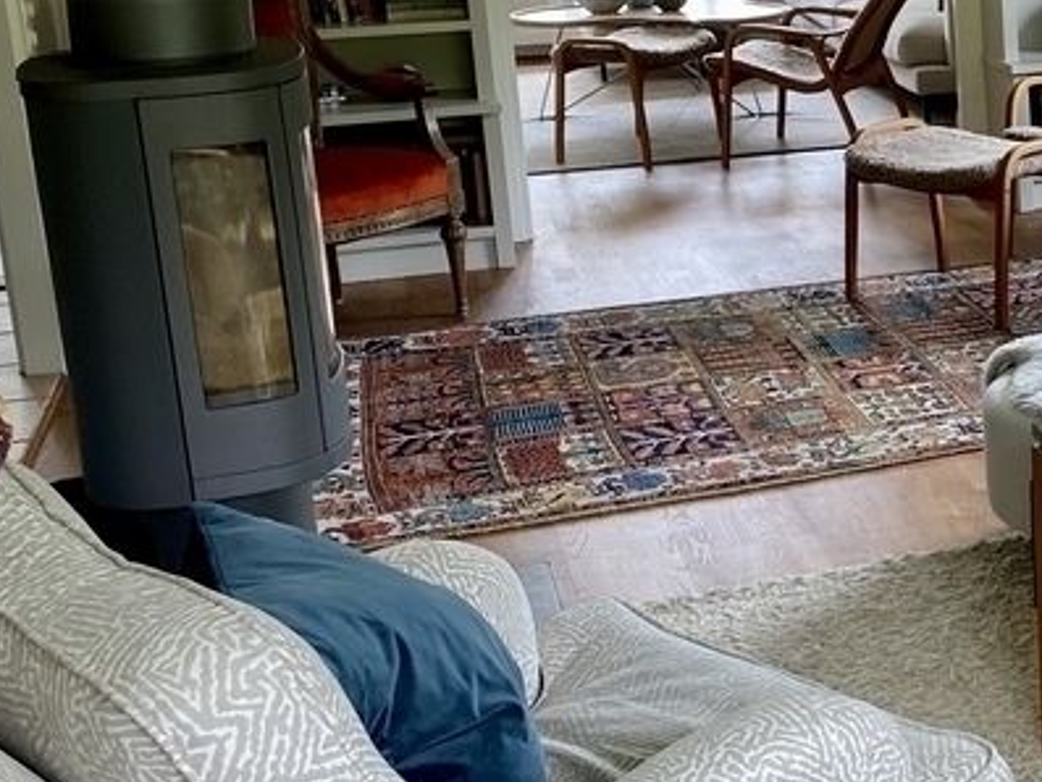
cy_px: 249
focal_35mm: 67
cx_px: 1286
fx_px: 2017
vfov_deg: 21.8
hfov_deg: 25.6
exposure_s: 1/121
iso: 100
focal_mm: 4.25
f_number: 1.8
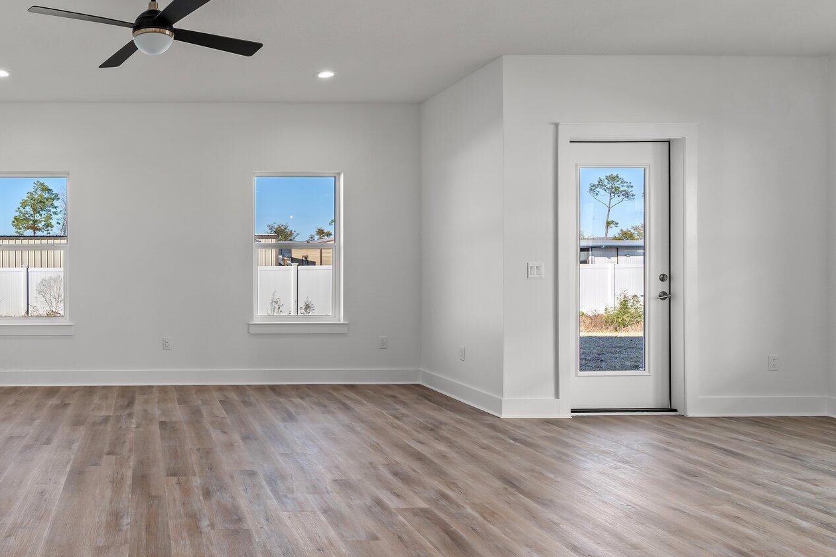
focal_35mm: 26
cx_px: 158
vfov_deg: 49.5
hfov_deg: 63.0
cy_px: 257
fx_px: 604
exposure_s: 1/2
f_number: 8
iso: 125
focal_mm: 16
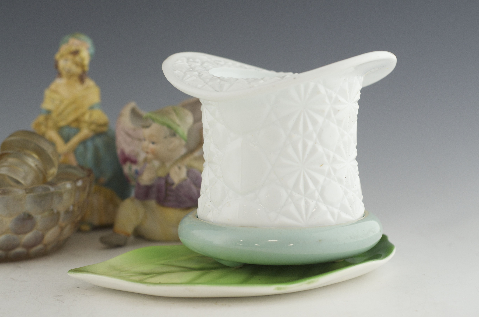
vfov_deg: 18.1
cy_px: 158
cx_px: 240
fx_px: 996
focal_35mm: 75
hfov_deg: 27.0
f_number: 4.5
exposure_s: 1/100
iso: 640
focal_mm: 50
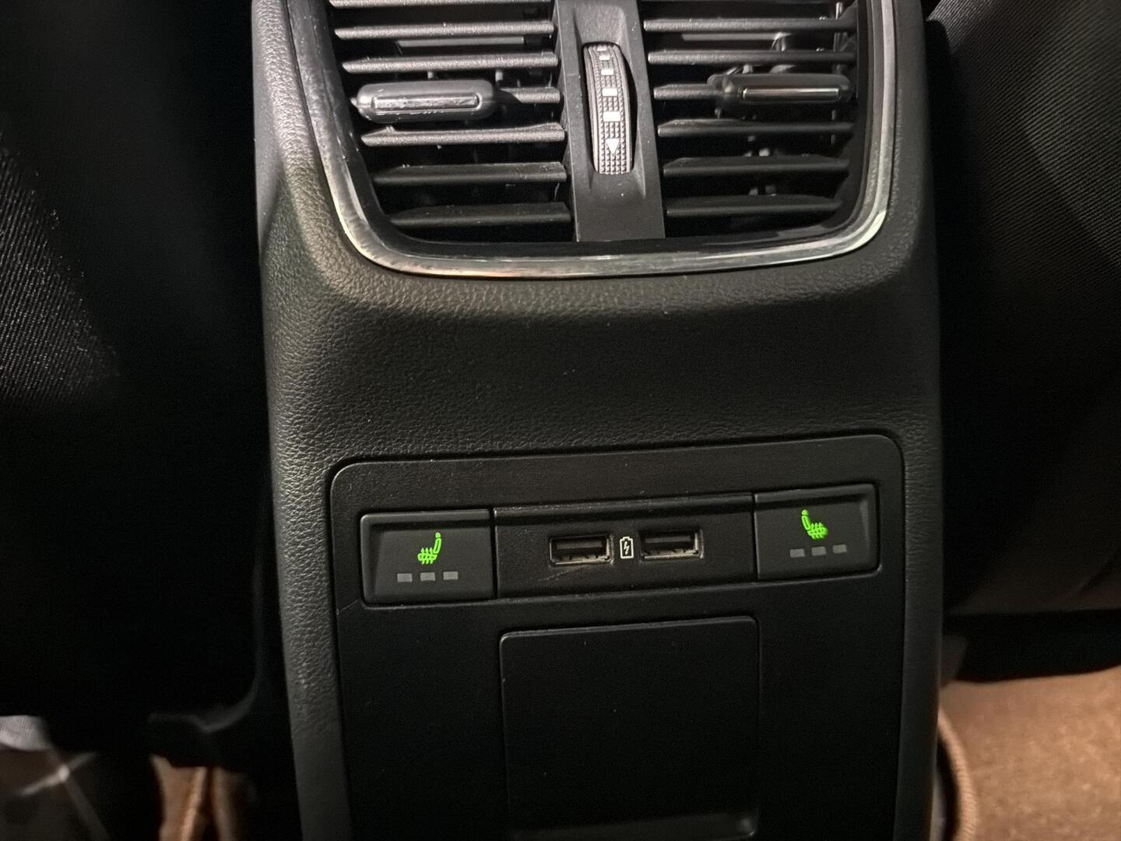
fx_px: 777
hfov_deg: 71.6
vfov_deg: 56.8
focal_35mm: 24
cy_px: 420
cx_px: 560
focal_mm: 6.76
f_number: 1.78
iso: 6400
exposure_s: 1/17
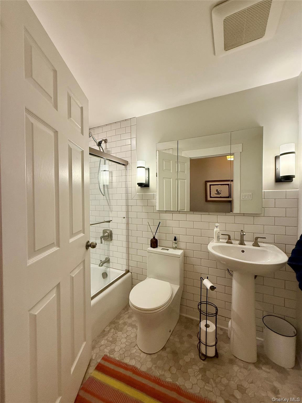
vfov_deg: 102.1
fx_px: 163
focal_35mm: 14
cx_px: 151
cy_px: 202
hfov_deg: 85.7
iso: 250
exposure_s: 1/120
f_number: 2.2
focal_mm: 2.22
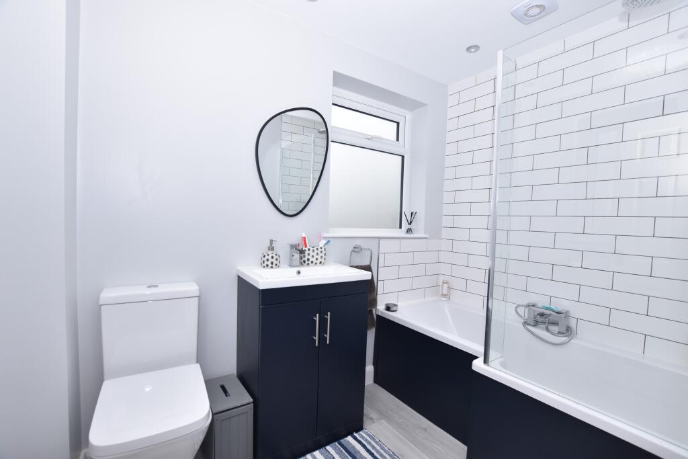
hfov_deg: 100.4
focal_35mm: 15
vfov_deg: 77.3
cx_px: 344
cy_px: 230
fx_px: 287
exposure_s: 1/160
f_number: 5
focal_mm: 10
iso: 100
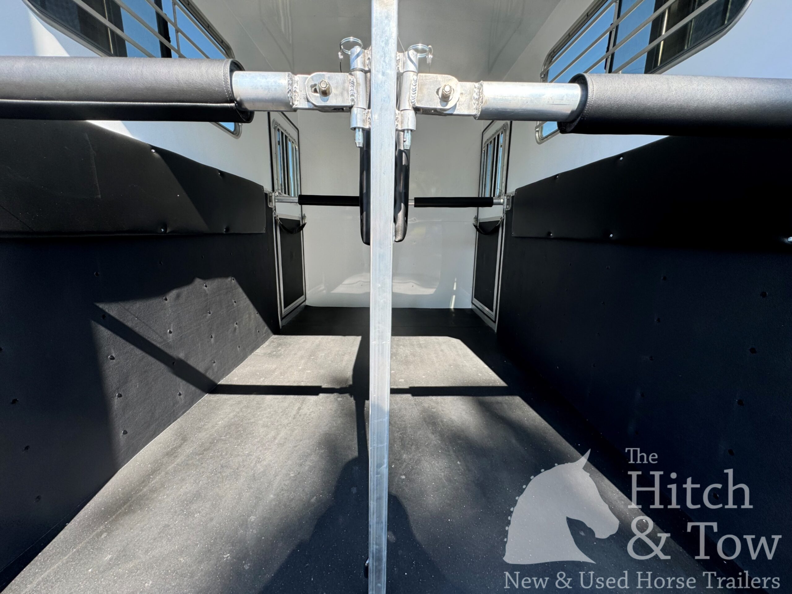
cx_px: 396
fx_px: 320
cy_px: 297
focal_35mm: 14
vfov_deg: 85.7
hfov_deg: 102.1
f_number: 2.2
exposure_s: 1/153
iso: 40
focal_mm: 2.22
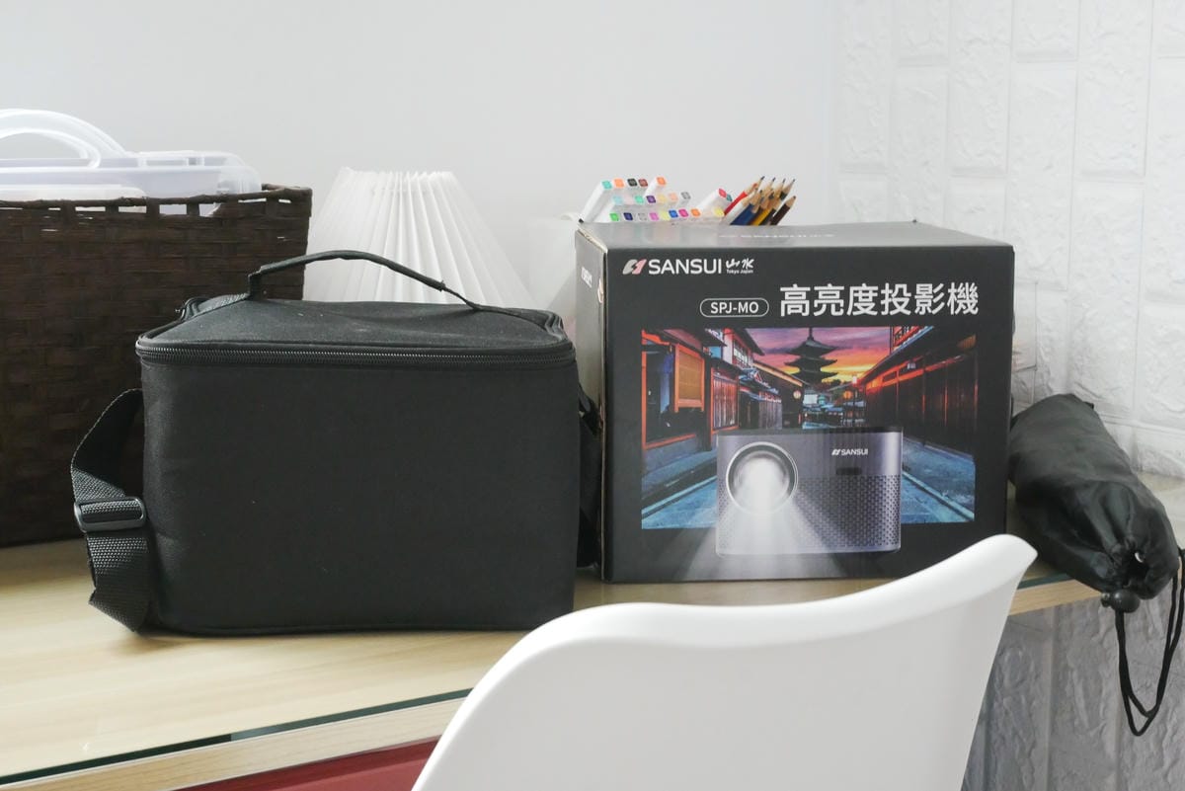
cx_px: 592
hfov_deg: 35.6
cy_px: 396
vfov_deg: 24.2
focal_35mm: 56
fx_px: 1844
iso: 3200
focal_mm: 27
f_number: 5.3
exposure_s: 1/15
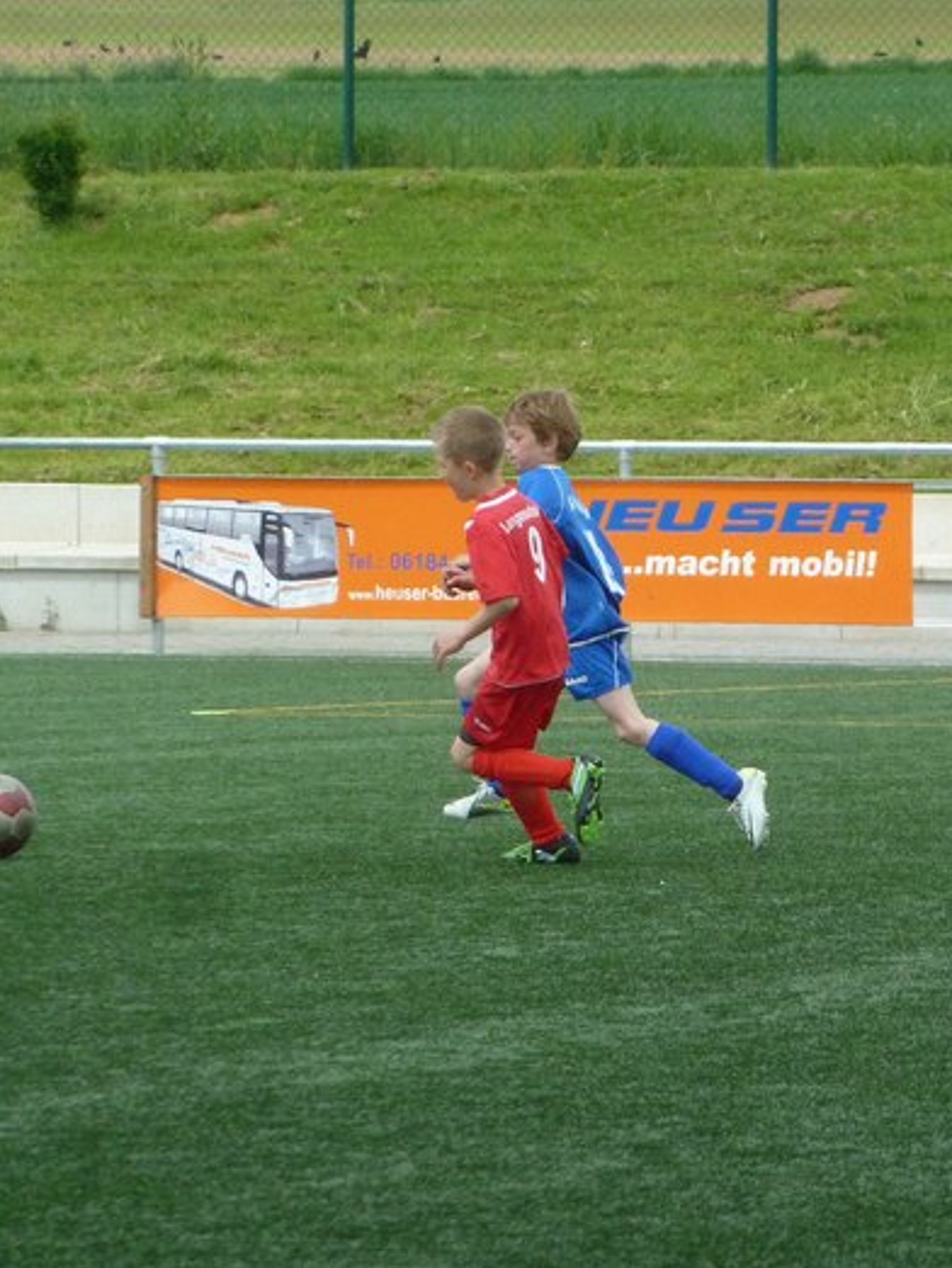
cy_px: 635
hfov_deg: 3.7
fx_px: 14729
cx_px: 831
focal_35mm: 402
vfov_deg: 4.9
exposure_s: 1/1000
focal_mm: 49.2
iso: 320
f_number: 4.9
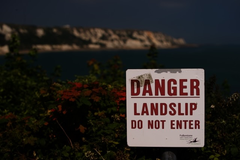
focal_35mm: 70
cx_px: 120
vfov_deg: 19.5
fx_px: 467
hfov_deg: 28.8
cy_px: 80
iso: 125
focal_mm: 70
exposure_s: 1/160
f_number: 4
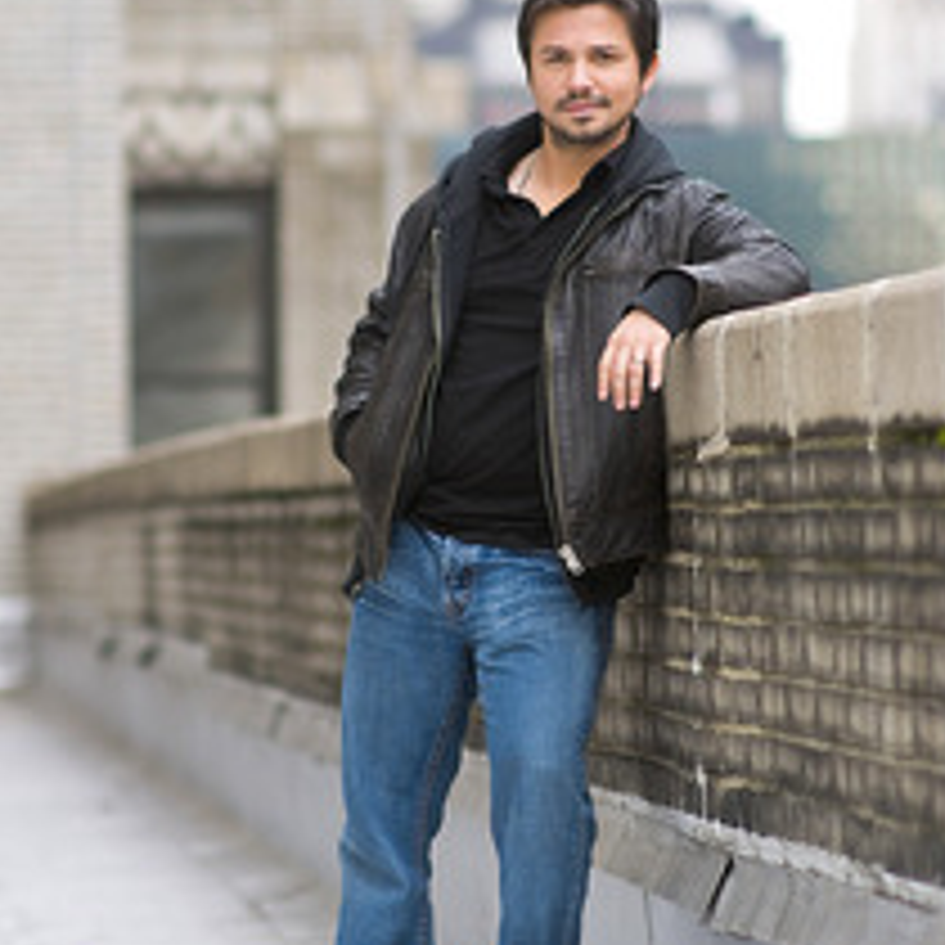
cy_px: 472
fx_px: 6357
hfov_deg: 8.5
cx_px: 558
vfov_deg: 8.5
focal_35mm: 206
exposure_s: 1/200
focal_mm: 85
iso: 200
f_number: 2
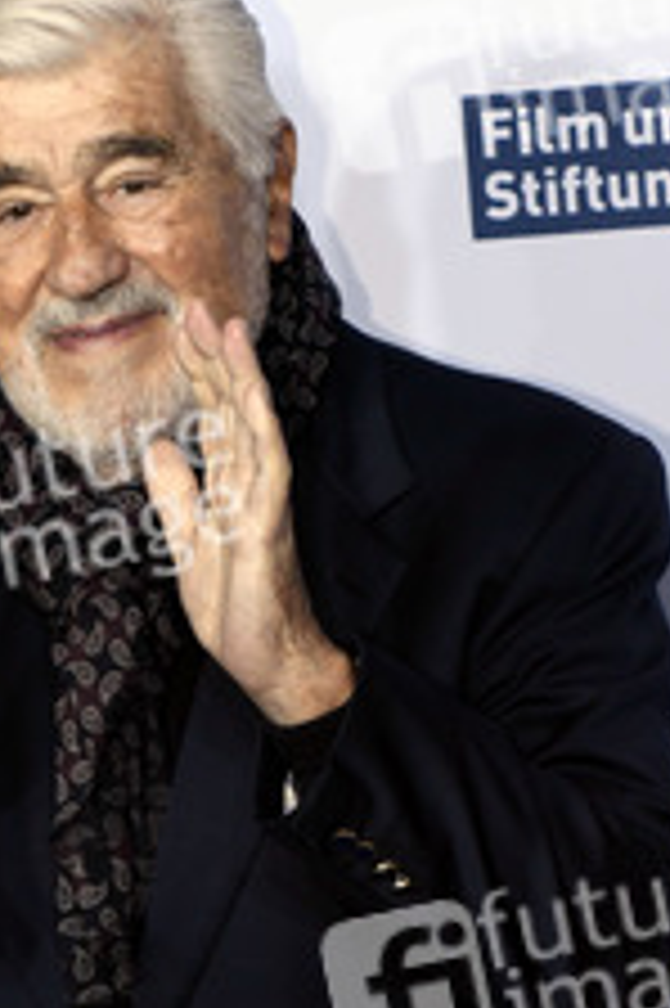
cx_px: 144
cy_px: 742
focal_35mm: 125
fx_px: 3495
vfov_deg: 16.3
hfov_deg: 10.9
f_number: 4
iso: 800
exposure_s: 1/400
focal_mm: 70
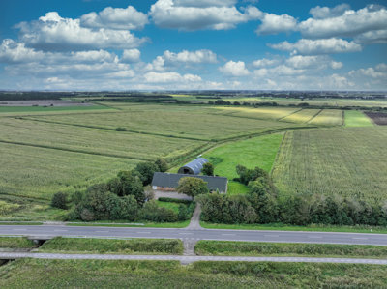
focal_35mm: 24
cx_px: 194
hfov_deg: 71.7
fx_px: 268
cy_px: 144
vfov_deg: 56.7
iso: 100
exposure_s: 1/120
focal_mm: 12.3
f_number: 7.1
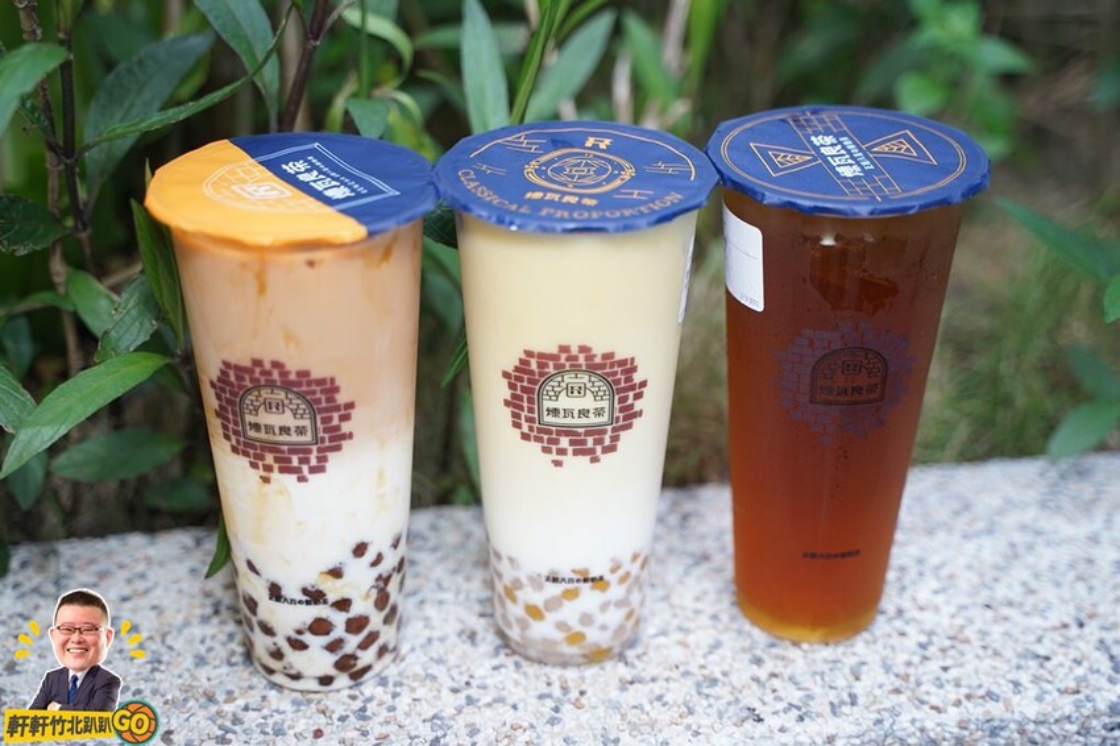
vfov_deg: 24.6
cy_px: 373
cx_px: 560
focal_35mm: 55
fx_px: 1710
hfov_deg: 36.3
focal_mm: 55
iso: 500
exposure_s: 1/60
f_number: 2.8
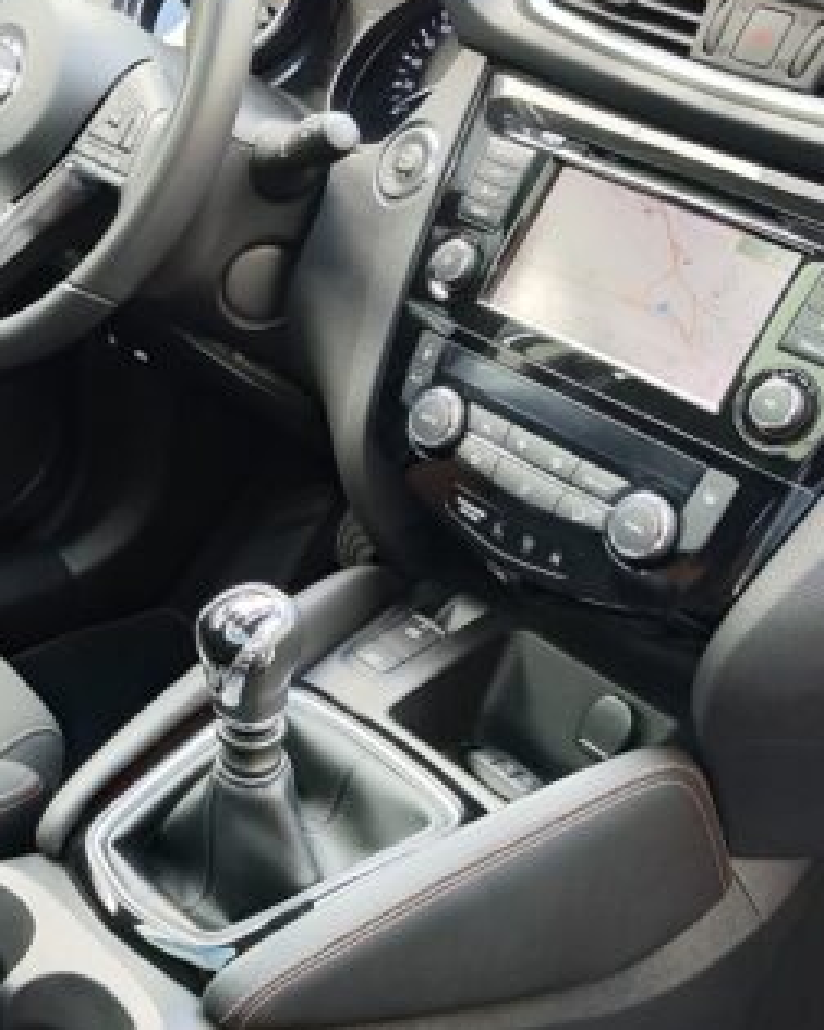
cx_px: 39
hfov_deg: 25.6
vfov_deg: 32.9
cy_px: 618
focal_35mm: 57
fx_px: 1738
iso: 174
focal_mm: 7.01
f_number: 1.69
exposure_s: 1/100
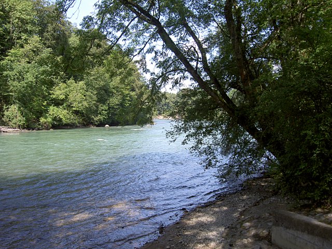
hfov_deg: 54.0
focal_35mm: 34
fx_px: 326
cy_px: 124
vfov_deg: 41.8
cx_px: 166
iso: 50
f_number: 4.7
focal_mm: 5.6
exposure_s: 1/125
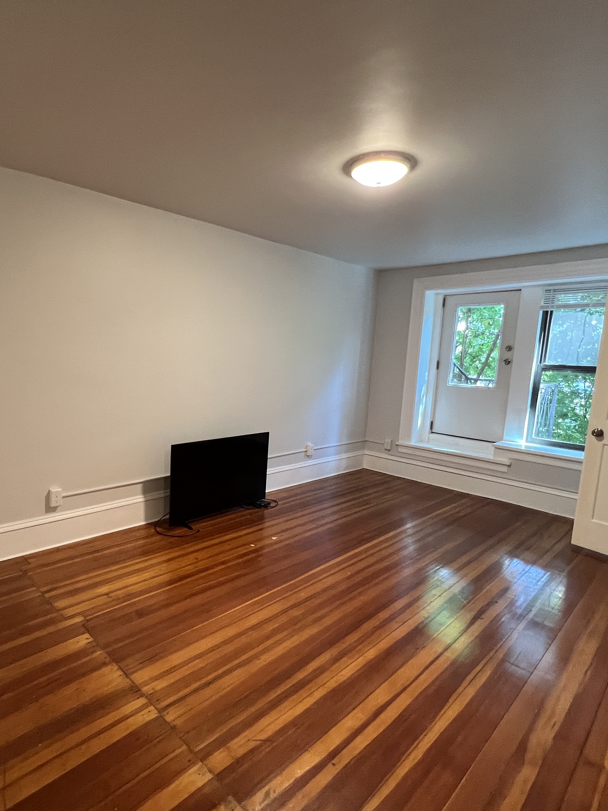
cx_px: 234
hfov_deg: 70.6
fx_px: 422
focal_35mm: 18
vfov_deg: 87.7
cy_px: 417
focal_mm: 1.57
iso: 250
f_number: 1.8
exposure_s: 1/60
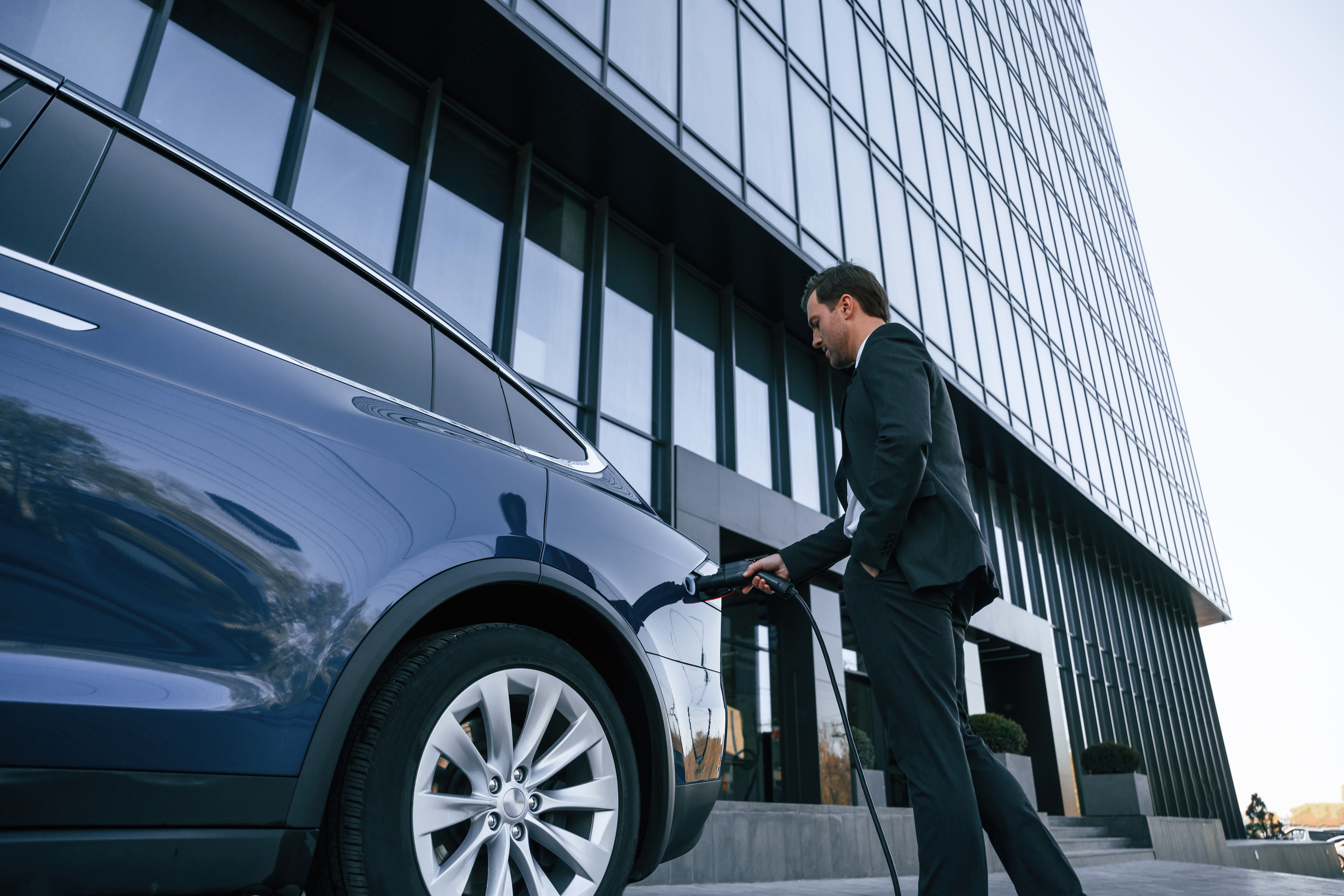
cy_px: 448
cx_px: 672
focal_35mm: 24
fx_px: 896
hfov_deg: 73.7
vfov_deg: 53.1
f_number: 3.2
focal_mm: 24
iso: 800
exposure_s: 1/2500
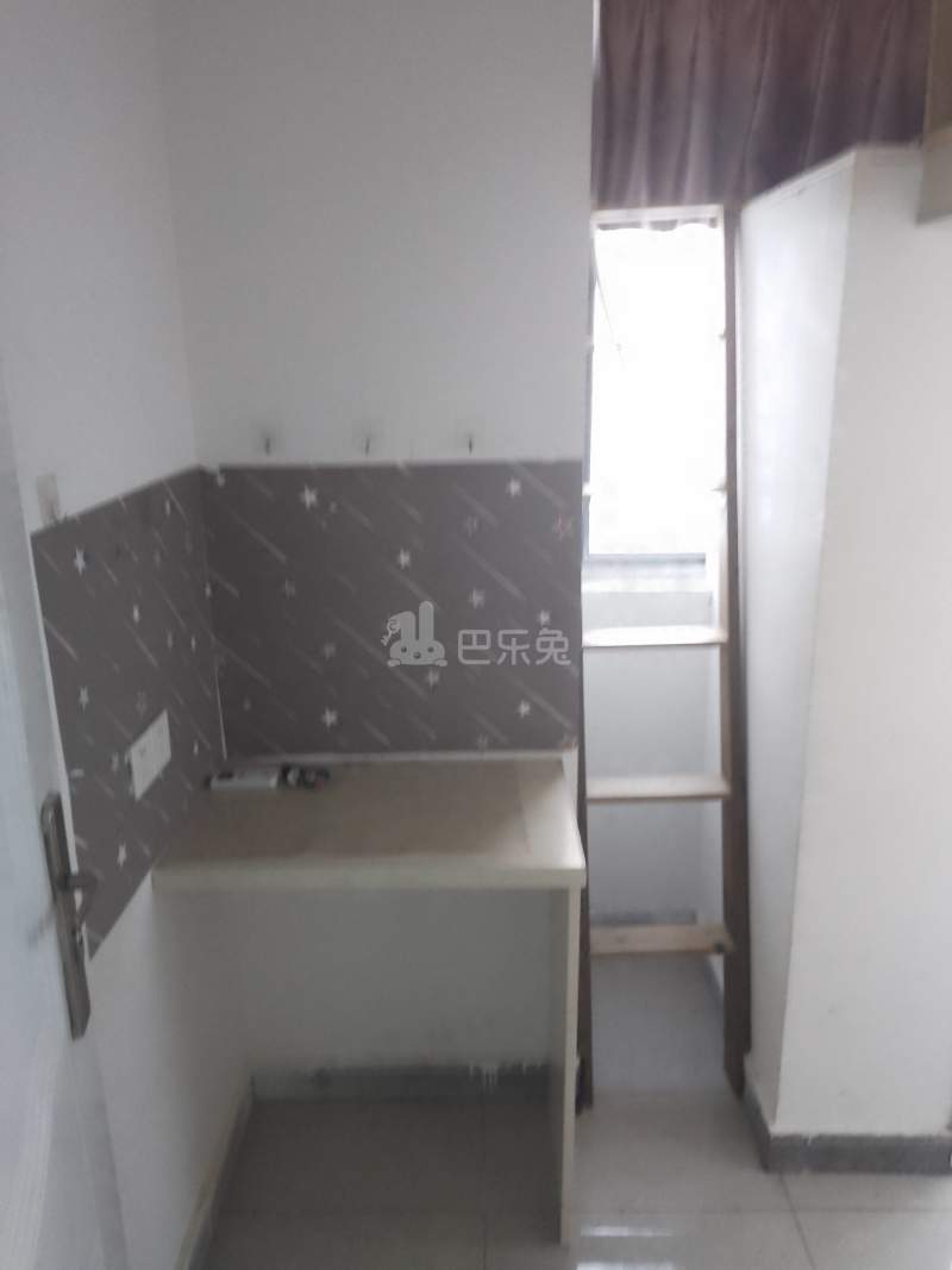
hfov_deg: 51.3
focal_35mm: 27
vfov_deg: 65.3
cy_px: 635
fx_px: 990
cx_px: 476
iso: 250
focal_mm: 3.69
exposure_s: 1/25
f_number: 1.8
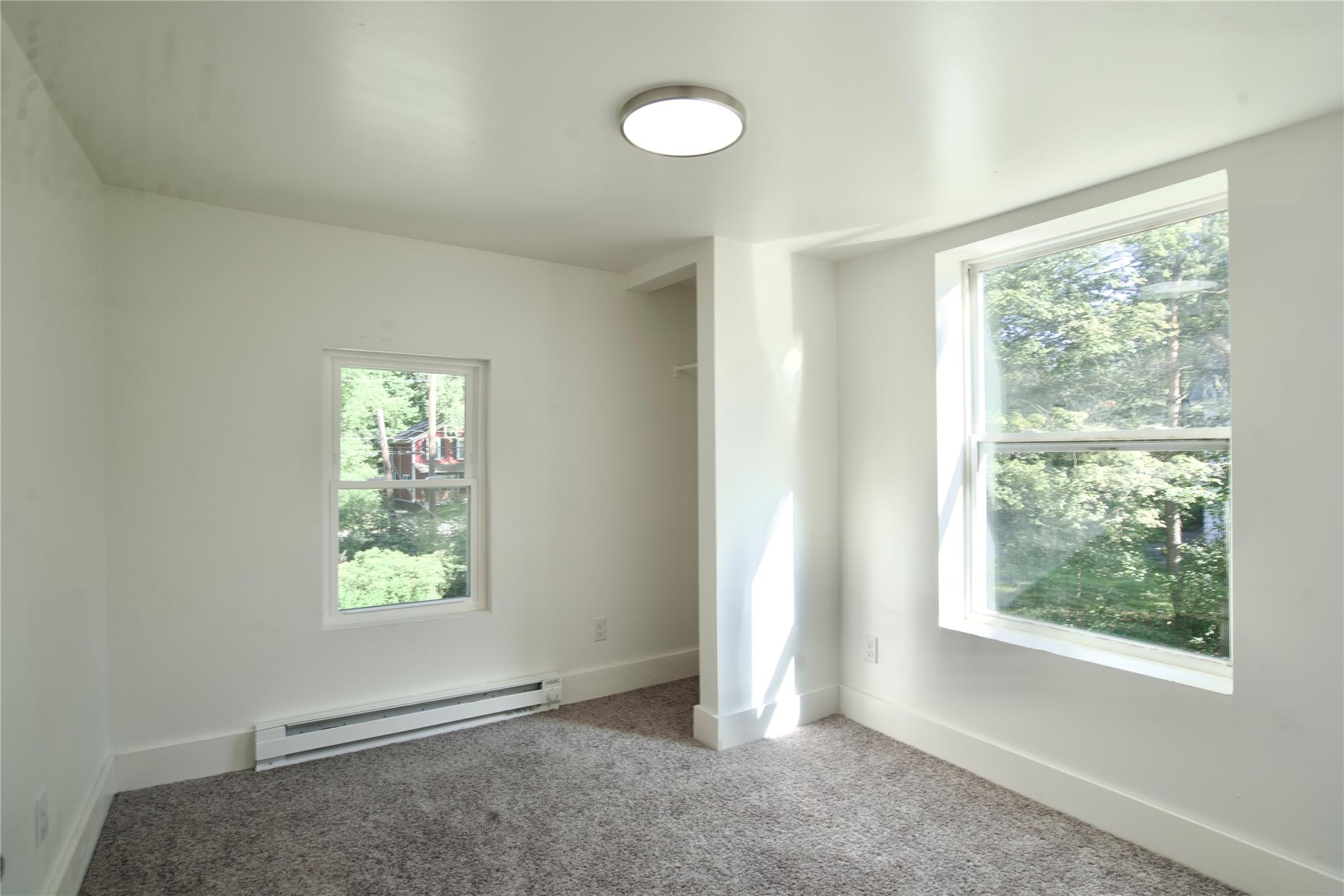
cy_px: 448
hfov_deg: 93.3
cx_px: 672
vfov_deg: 70.4
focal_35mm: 17
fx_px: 635
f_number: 8
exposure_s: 1/40
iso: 100
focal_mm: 17
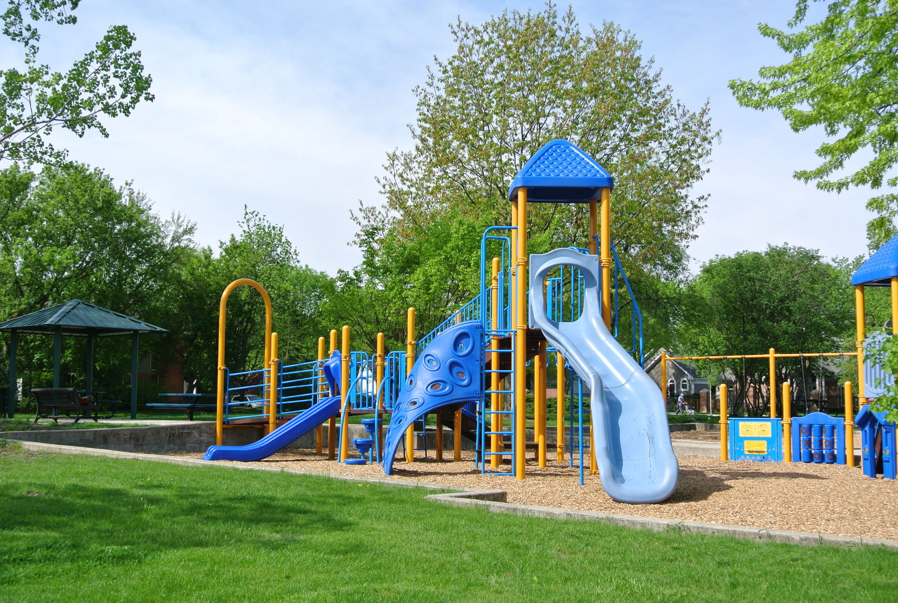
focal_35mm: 47
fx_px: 1175
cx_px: 449
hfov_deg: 41.8
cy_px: 302
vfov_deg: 28.8
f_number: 4.5
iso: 100
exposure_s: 1/500
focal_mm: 17.5
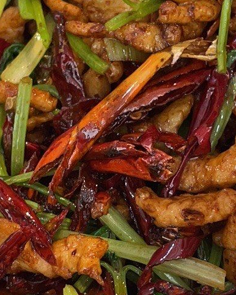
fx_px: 1501
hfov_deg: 9.0
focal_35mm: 172
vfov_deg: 11.2
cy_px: 80
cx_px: 122
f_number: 1.6
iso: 64
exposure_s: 1/50
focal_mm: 4.2
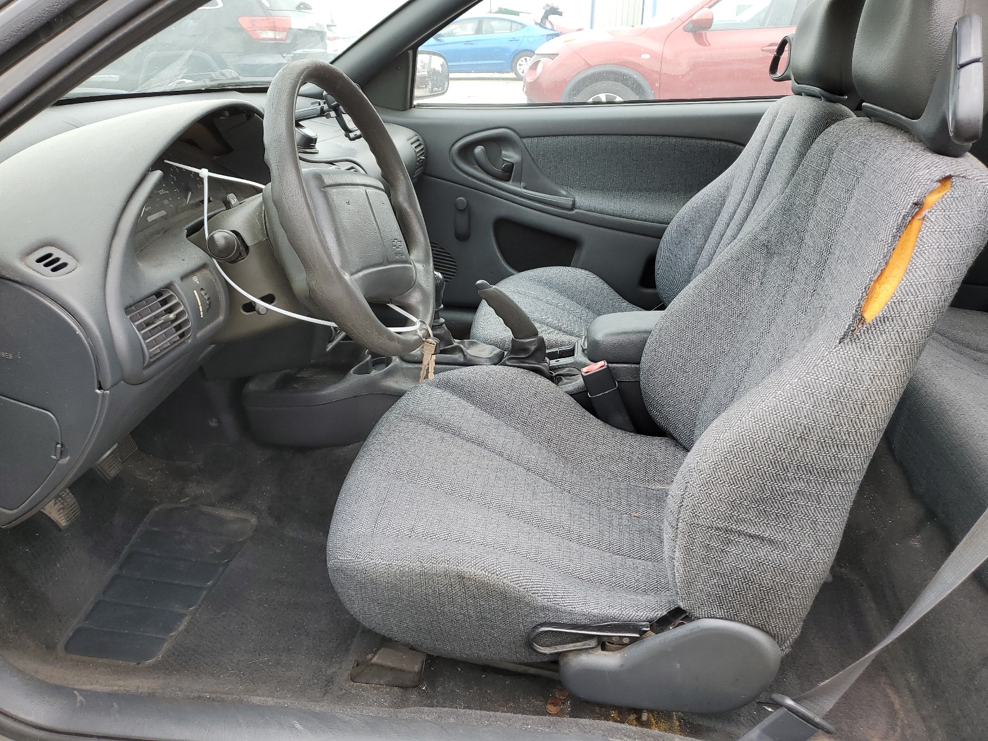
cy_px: 370
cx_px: 494
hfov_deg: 67.3
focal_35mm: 26
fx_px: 742
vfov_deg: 53.1
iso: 50
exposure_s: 1/250
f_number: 1.5
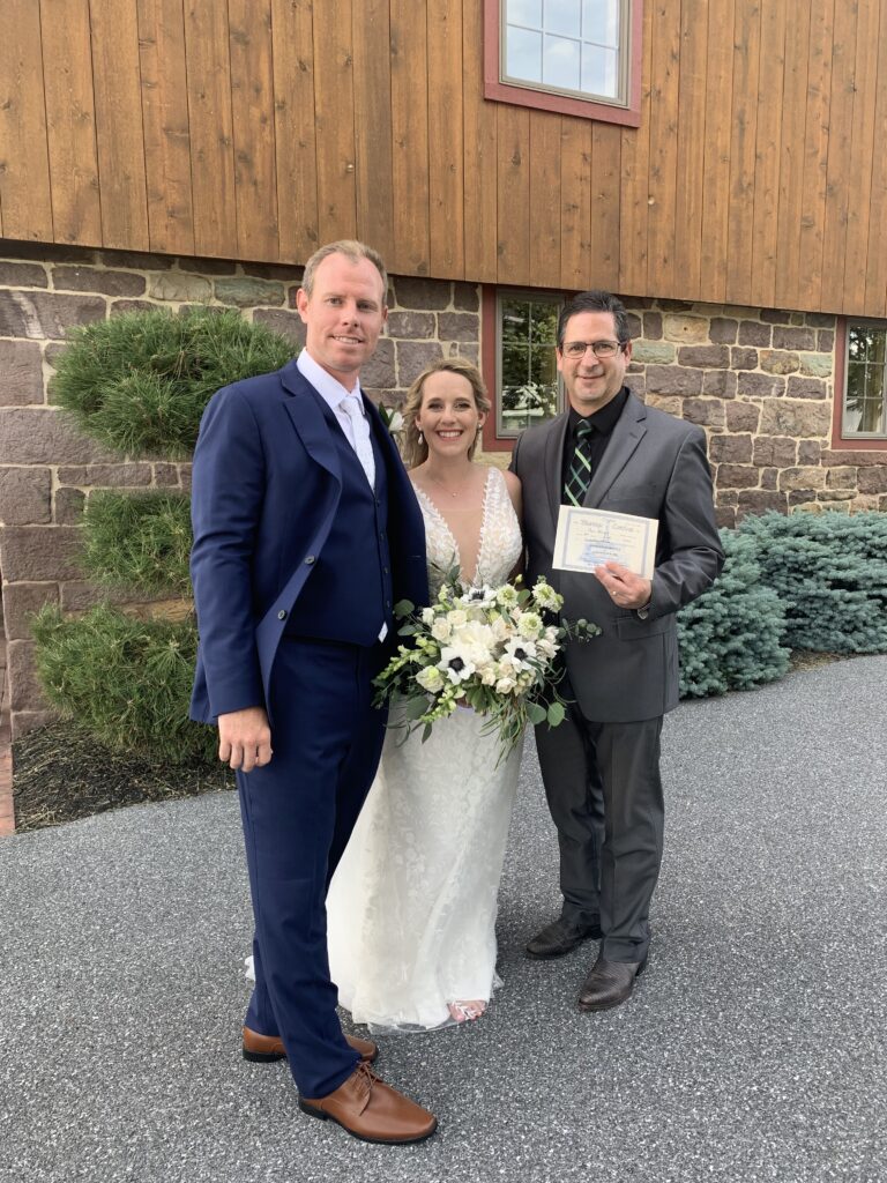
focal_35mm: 26
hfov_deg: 53.1
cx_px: 444
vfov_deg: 67.3
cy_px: 592
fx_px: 888
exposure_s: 1/238
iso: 25
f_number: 1.8
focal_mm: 4.25
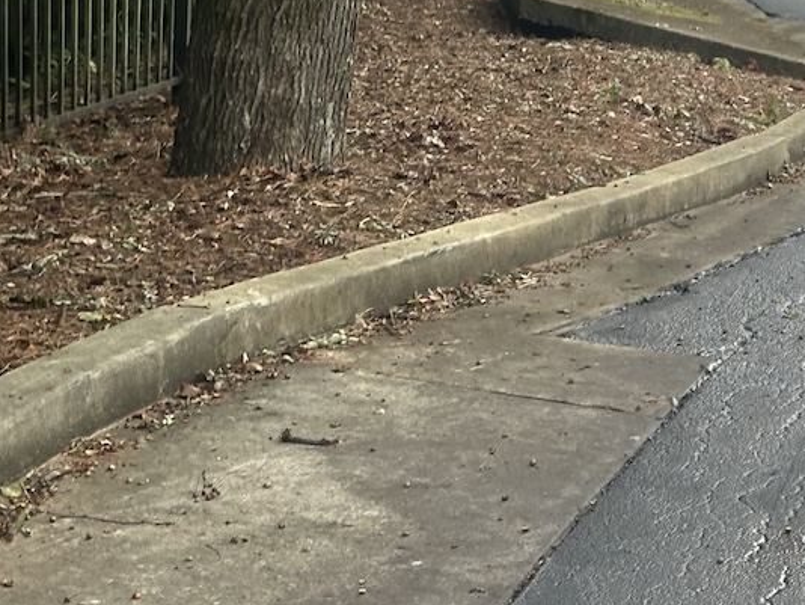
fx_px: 2676
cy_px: 272
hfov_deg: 16.5
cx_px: 914
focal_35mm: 115
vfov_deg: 12.9
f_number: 1.78
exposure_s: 1/257
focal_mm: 6.86
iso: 64
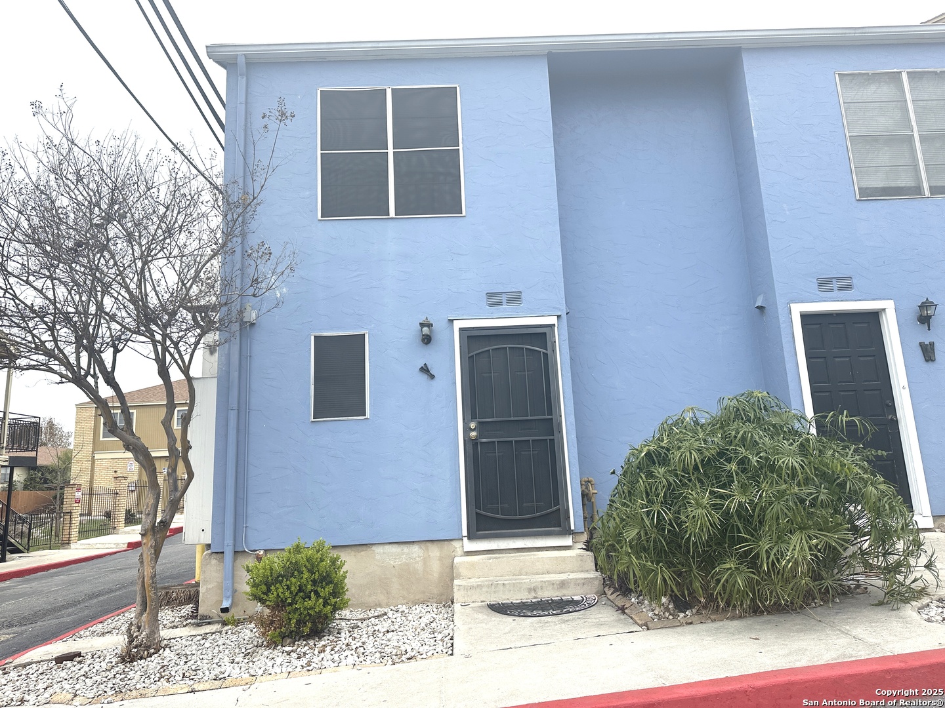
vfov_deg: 56.8
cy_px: 354
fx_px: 655
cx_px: 472
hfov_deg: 71.6
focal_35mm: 24
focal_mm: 6.86
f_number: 1.78
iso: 80
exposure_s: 1/1495
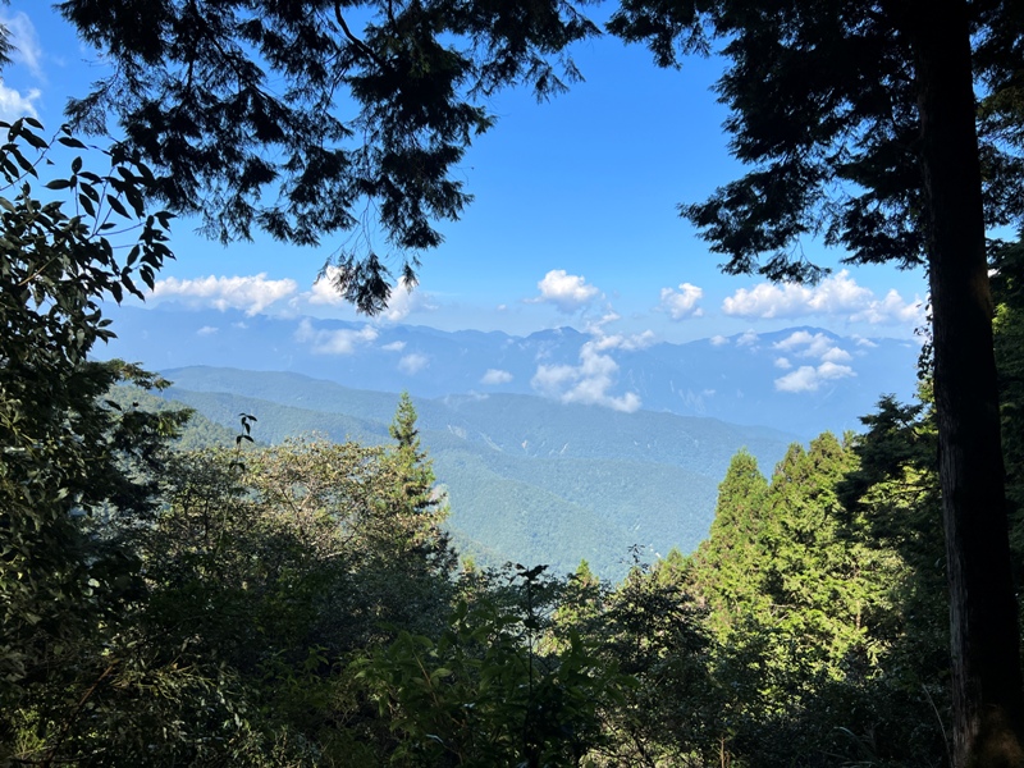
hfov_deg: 67.3
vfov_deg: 53.1
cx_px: 512
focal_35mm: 26
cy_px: 384
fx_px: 769
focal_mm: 5.7
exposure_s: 1/2841
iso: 50
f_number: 1.5
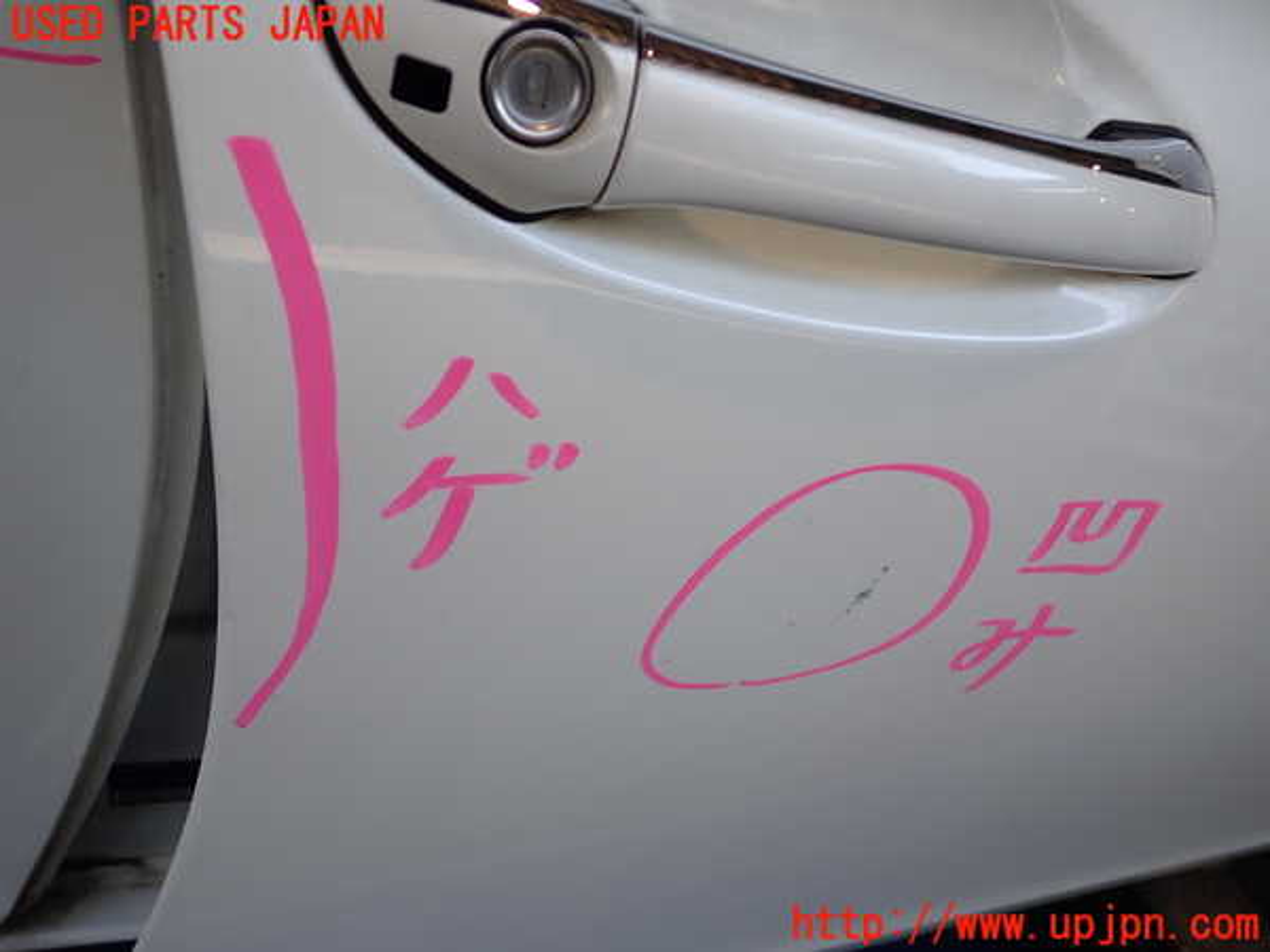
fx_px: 1101
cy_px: 476
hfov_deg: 60.0
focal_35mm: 30
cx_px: 635
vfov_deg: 46.8
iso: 100
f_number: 2.3
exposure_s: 1/200
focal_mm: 5.4
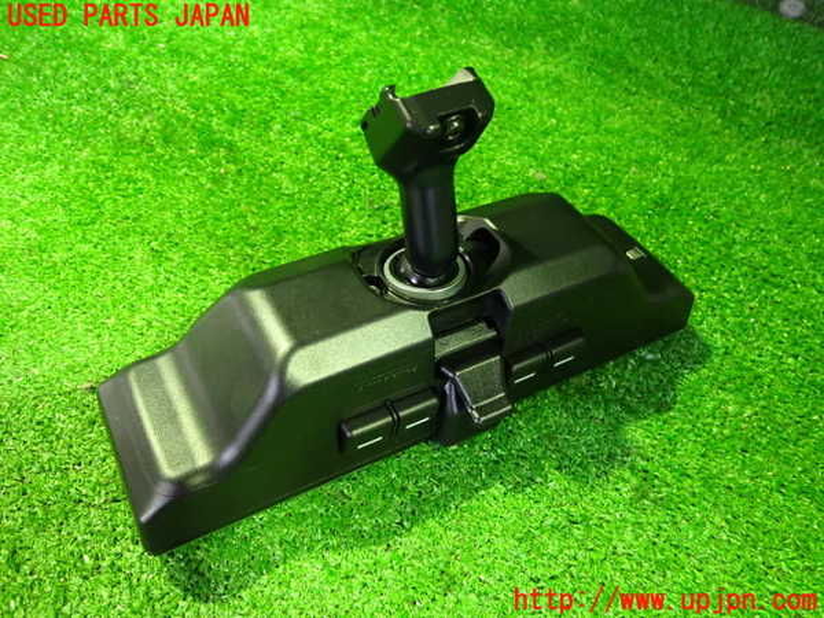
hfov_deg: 60.0
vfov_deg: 46.8
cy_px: 309
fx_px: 714
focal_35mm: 30
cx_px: 412
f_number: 2.3
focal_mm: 5.4
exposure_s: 1/15
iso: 800
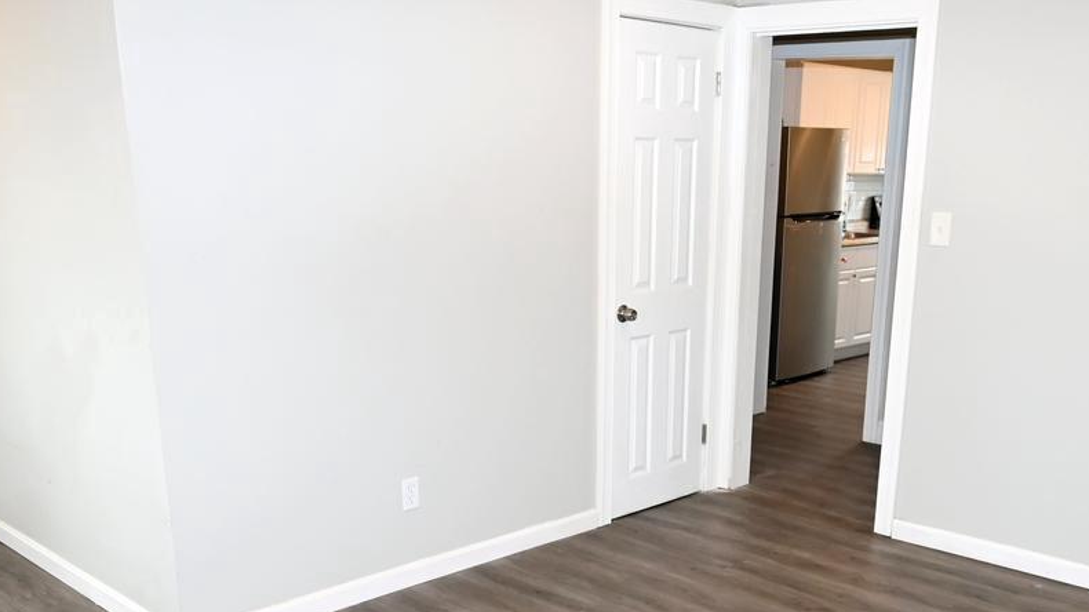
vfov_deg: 30.4
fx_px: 1097
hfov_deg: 52.6
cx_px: 624
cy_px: 496
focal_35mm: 38
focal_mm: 14
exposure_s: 1/100
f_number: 5.6
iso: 1000
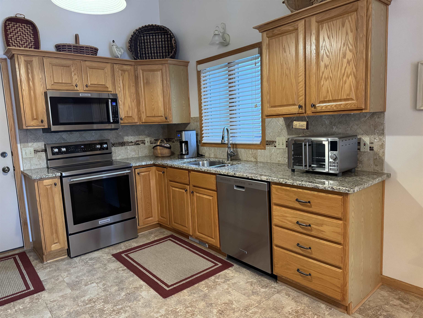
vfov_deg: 56.8
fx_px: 293
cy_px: 159
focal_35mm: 24
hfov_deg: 71.6
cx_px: 212
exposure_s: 1/60
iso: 640
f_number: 1.78
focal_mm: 6.76
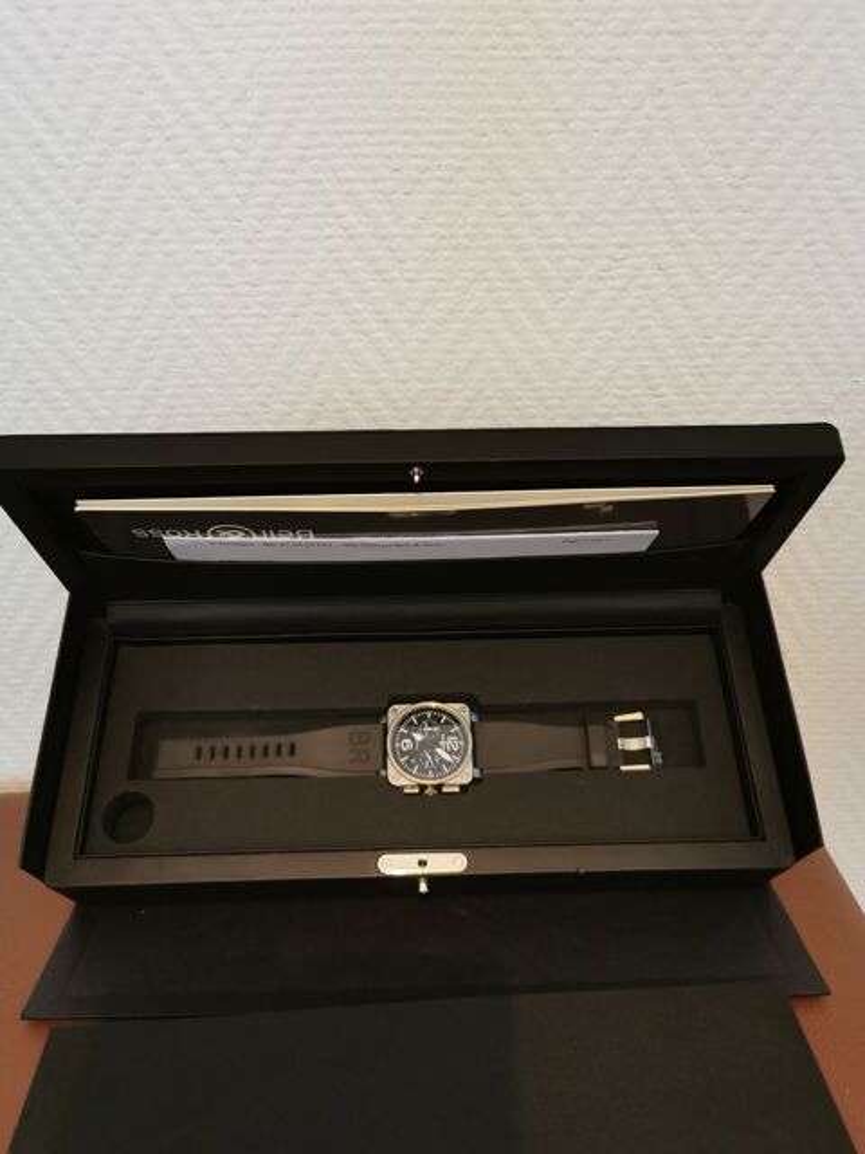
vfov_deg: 65.3
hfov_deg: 51.4
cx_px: 432
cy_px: 577
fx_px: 900
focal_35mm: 27
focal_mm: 5.56
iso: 400
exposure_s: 1/25
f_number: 1.6
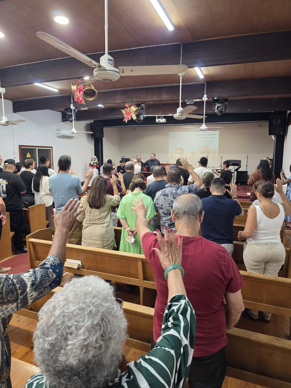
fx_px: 258
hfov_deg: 58.9
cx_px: 146
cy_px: 194
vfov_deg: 73.9
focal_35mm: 23
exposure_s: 1/100
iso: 400
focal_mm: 6.3
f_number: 1.7
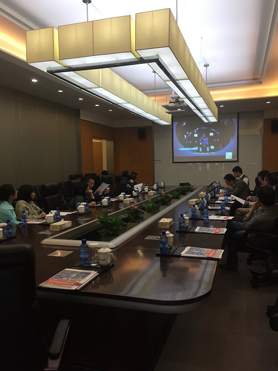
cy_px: 186
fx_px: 311
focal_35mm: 29
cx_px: 139
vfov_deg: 61.7
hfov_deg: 48.2
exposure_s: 1/33
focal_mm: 4.15
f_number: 2.2
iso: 64
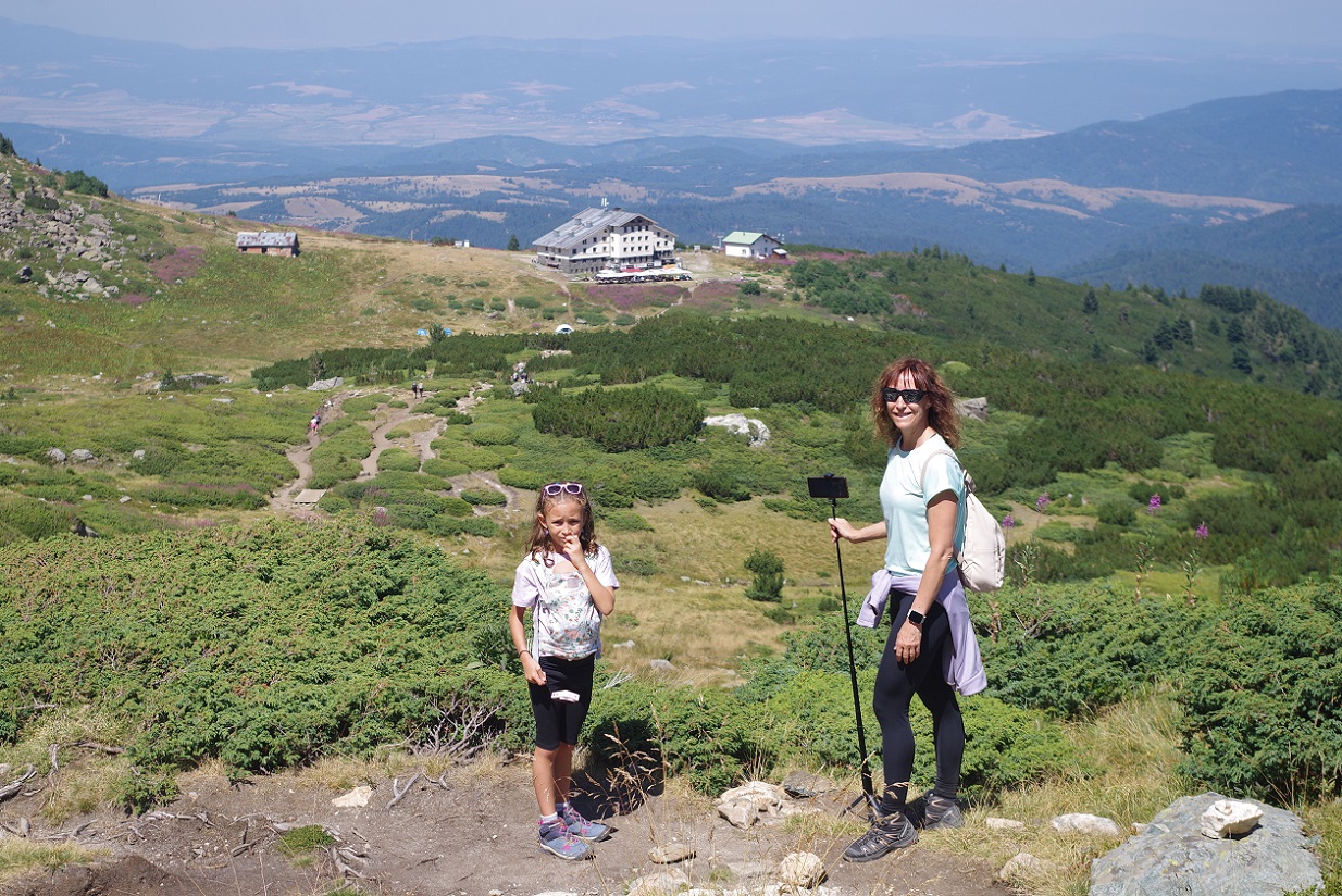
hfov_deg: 31.4
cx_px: 671
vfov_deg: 21.3
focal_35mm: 64
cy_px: 448
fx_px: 2387
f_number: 6.3
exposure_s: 1/320
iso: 100
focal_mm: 42.5
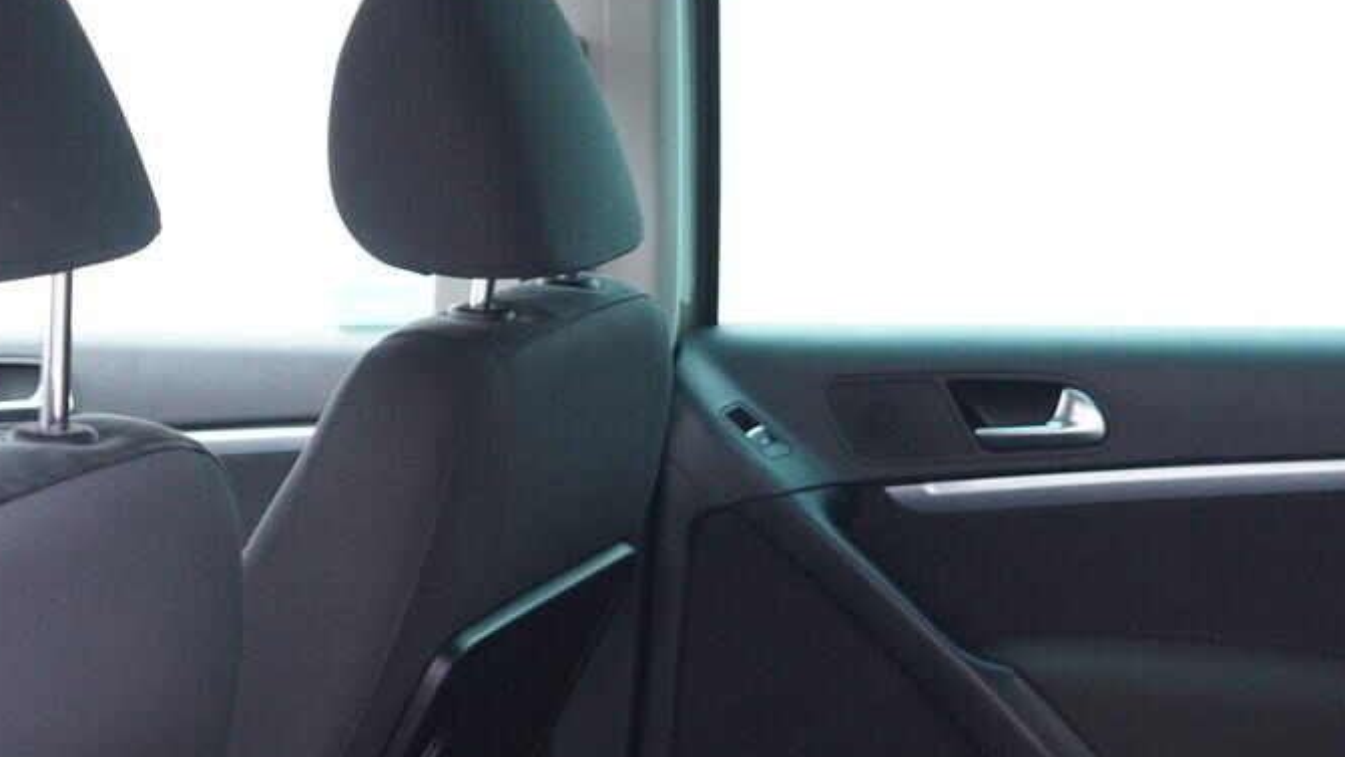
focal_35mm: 81
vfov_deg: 14.4
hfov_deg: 26.2
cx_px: 548
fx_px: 2889
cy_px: 936
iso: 500
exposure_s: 1/40
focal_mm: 24
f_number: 2.8
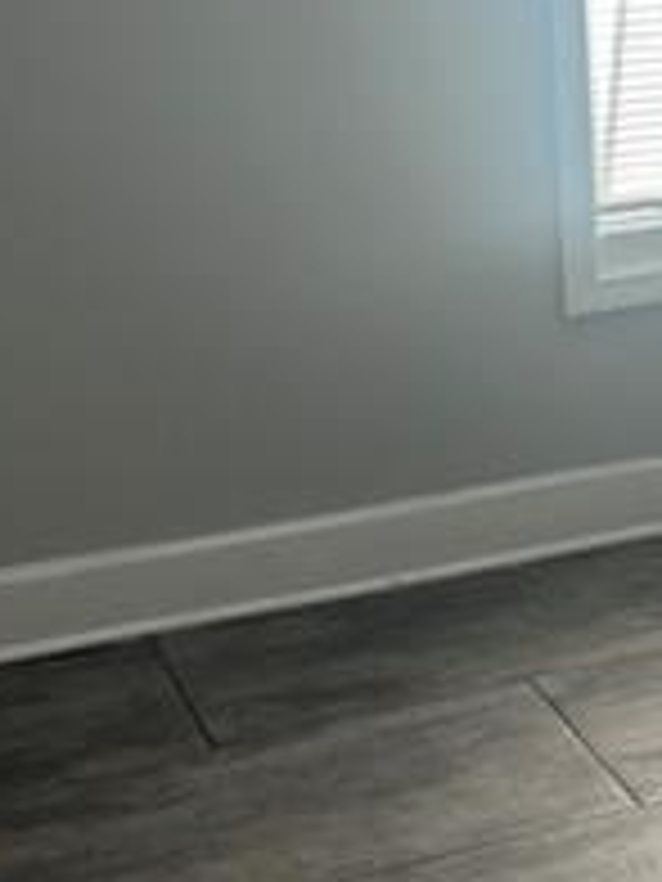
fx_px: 2601
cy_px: 166
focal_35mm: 102
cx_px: 878
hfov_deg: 13.9
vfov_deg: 19.1
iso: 40
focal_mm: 5.7
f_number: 1.5
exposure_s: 1/120
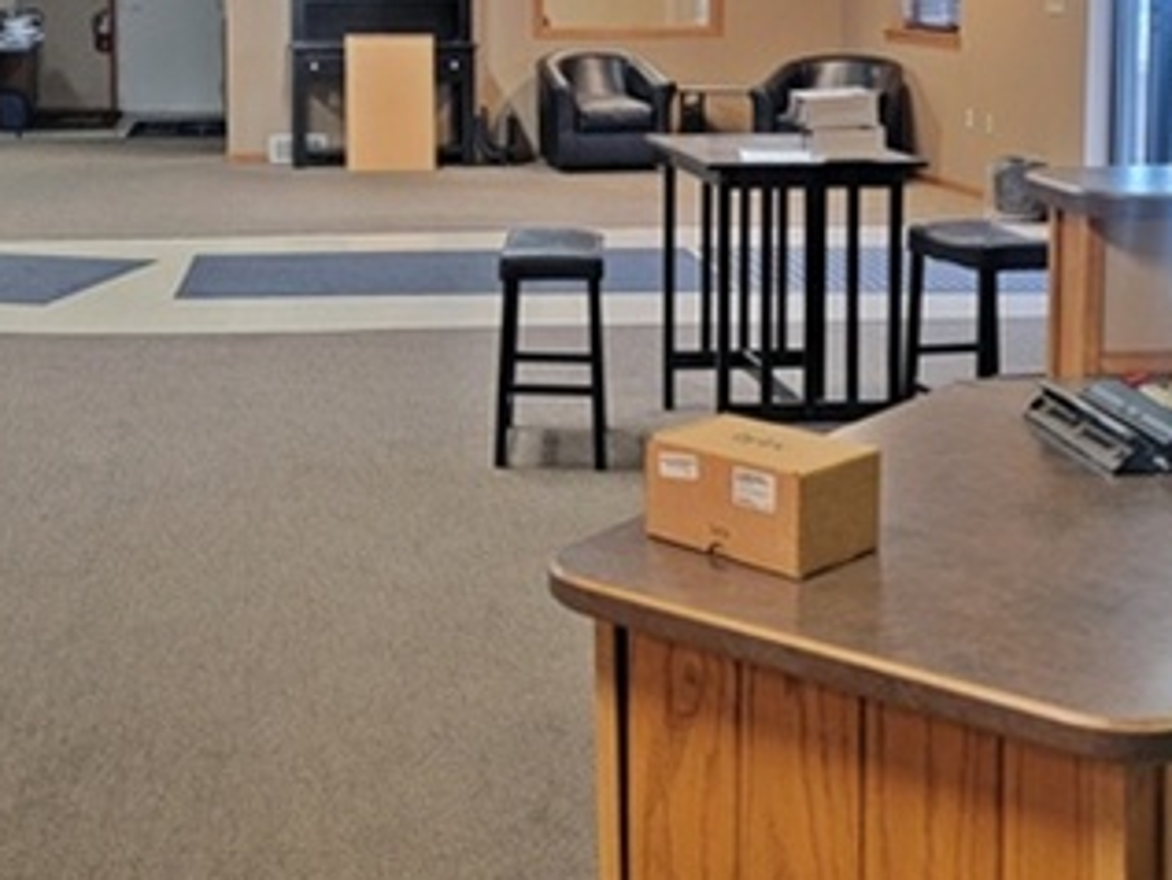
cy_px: 98
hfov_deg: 35.6
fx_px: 1795
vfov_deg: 26.7
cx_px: 333
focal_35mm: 53
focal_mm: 6.7
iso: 200
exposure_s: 1/60
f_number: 1.8
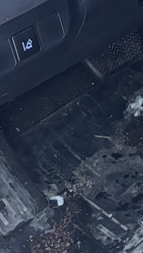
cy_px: -21
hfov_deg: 7.1
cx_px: 514
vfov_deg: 15.0
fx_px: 942
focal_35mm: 140
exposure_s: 1/60
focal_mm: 5.96
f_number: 1.6
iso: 320
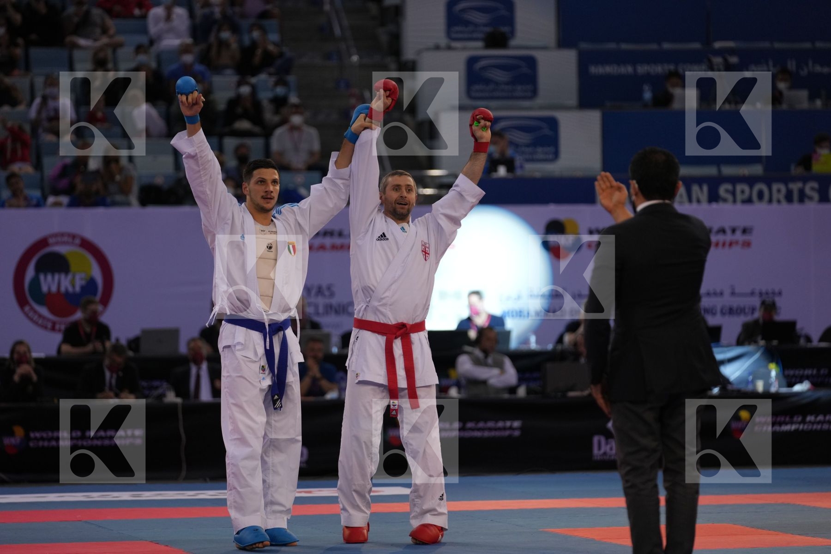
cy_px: 277
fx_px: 3947
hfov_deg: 12.0
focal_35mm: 171
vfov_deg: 8.0
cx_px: 416
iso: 1000
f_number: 2.8
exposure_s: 1/1000
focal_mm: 171
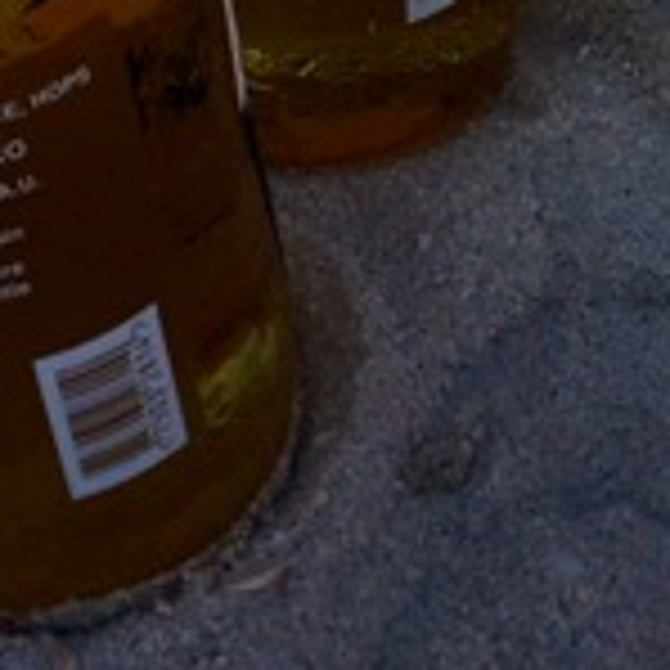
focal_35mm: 119
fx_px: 2606
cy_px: -654
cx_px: 621
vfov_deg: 12.8
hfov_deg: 14.5
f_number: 2.2
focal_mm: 4.12
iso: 32
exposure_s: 1/2053
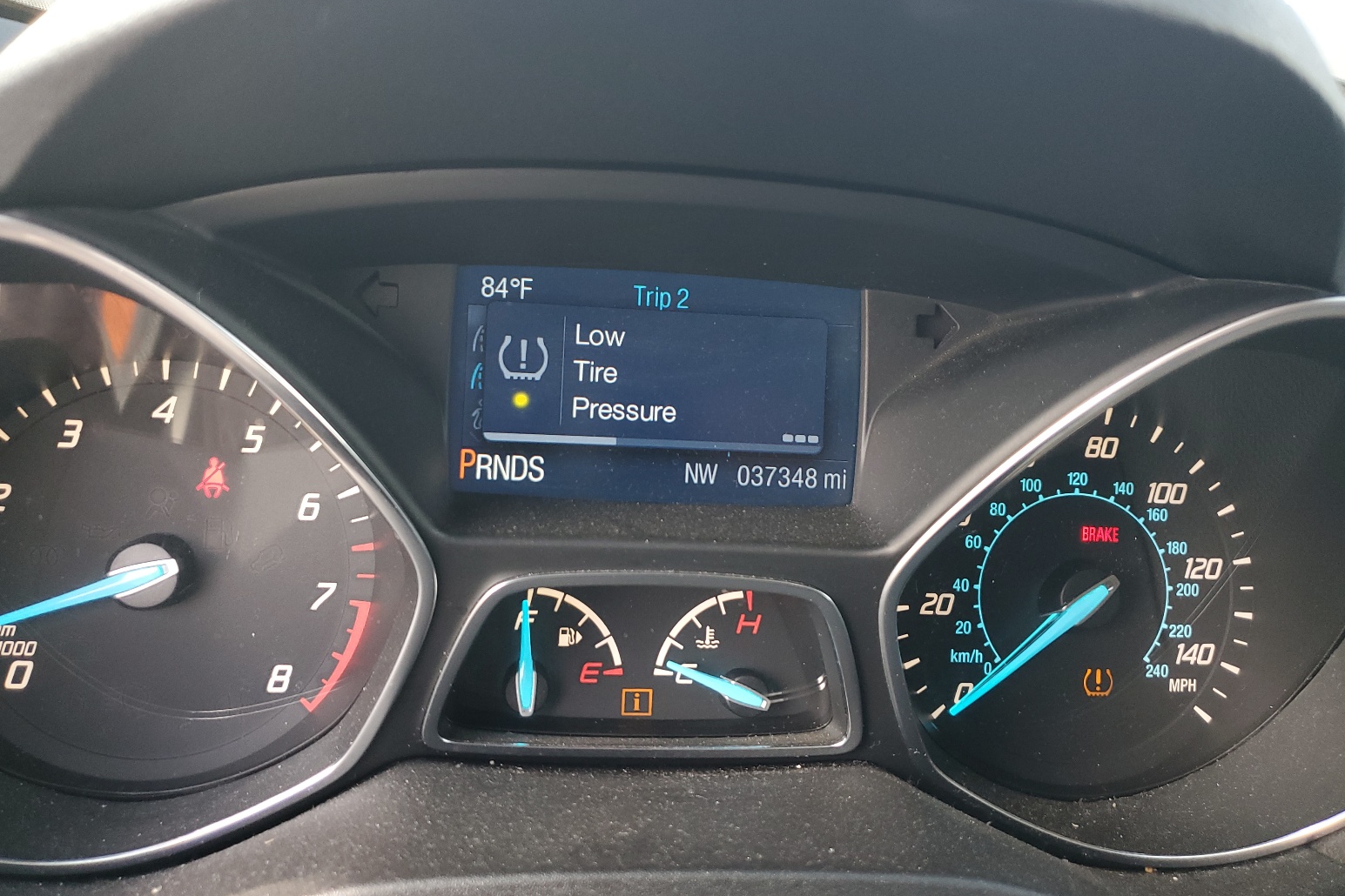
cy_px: 391
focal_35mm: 28
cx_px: 683
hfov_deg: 65.5
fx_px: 1046
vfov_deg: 46.3
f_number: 1.5
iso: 86
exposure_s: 1/120
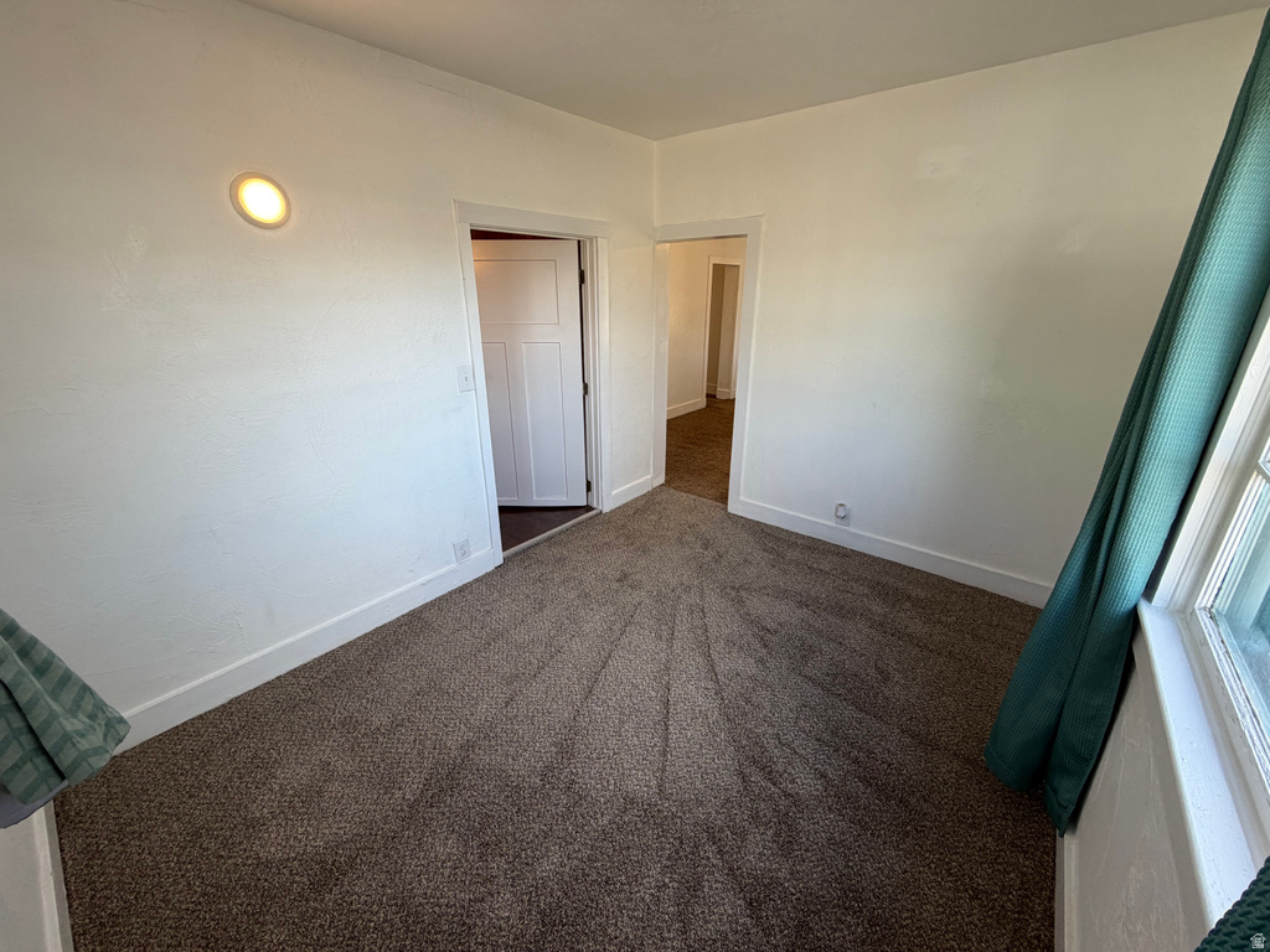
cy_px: 476
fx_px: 514
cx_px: 635
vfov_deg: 85.7
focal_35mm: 14
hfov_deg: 102.1
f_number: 2.2
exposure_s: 1/120
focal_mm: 2.22
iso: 80
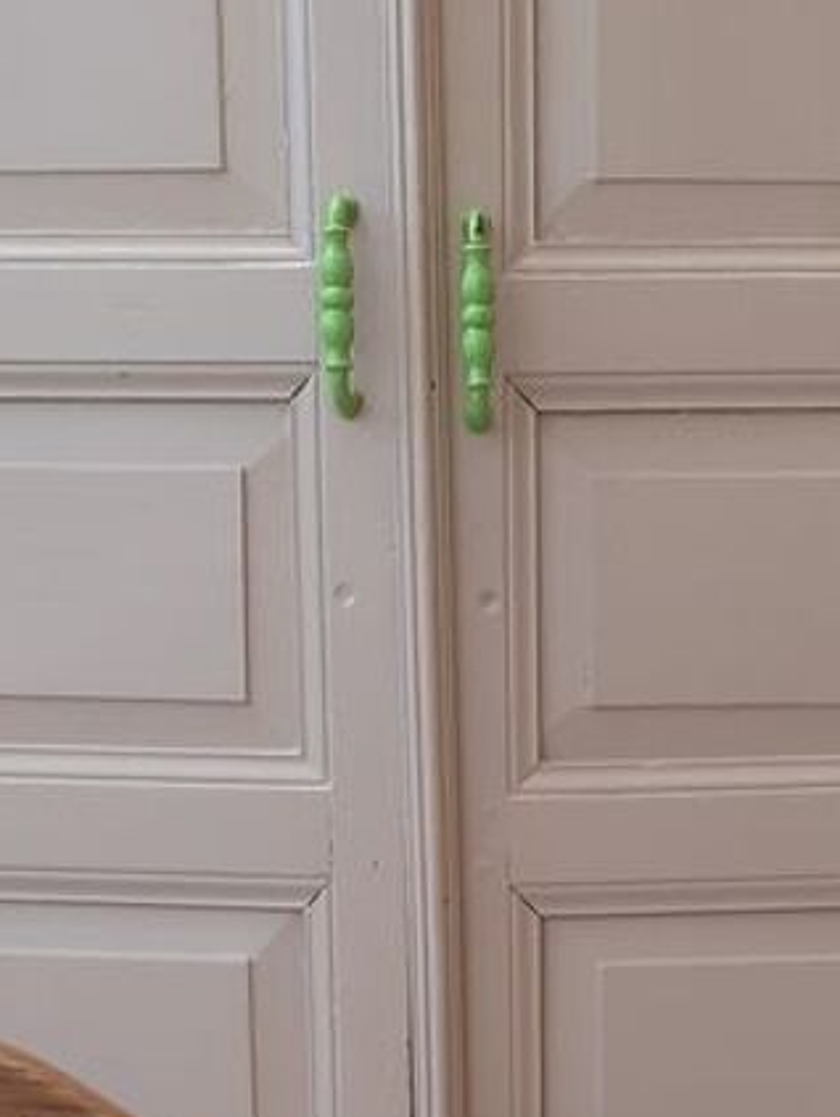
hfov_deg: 17.3
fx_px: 2746
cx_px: 576
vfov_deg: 20.6
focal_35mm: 85
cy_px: 1522
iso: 40
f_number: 1.9
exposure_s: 1/103
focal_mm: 3.6
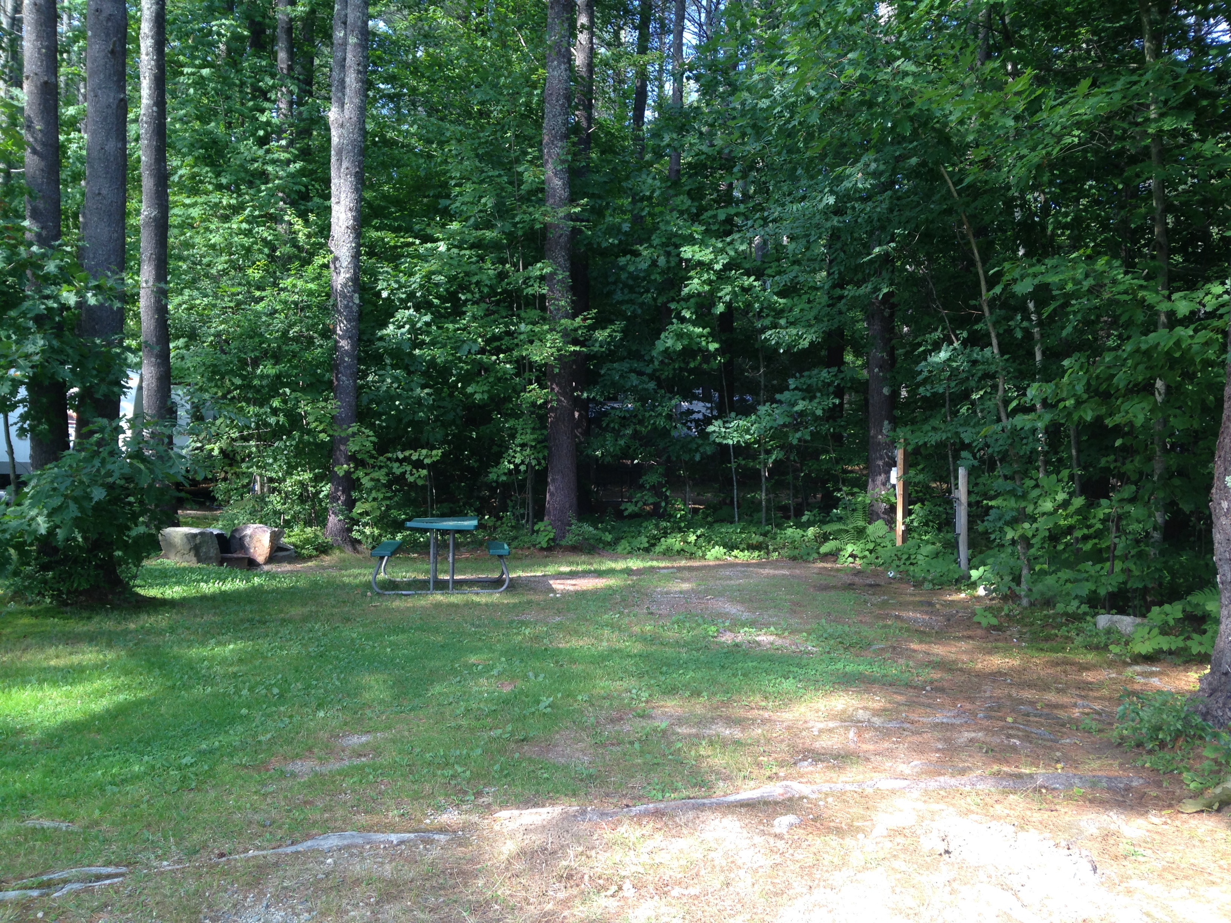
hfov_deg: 55.4
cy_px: 462
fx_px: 1174
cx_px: 616
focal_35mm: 33
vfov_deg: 42.9
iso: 50
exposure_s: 1/182
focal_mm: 4.12
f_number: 2.4
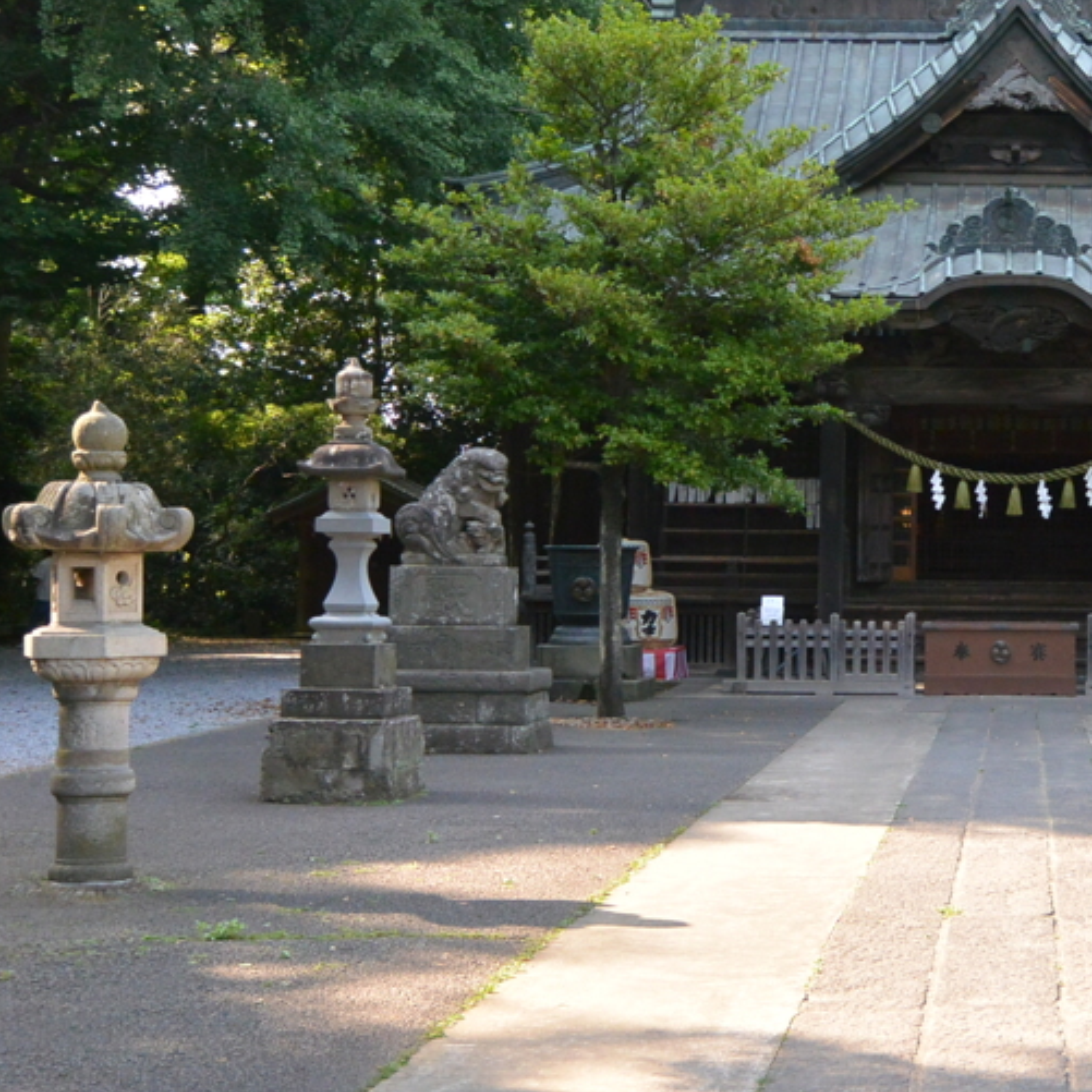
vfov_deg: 26.1
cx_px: 1009
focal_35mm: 66
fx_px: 2356
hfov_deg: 25.2
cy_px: 482
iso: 400
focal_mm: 14.4
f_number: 5
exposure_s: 1/200
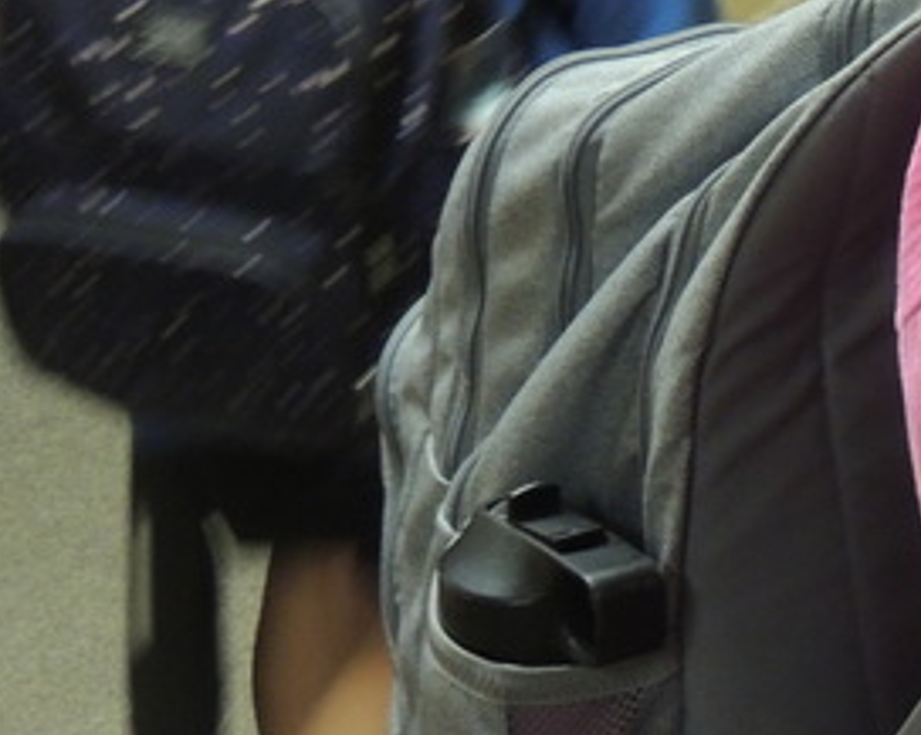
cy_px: -14
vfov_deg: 8.9
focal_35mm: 173
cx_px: 1222
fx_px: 4711
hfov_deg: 10.9
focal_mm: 8.3
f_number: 3.5
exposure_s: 1/30
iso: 400
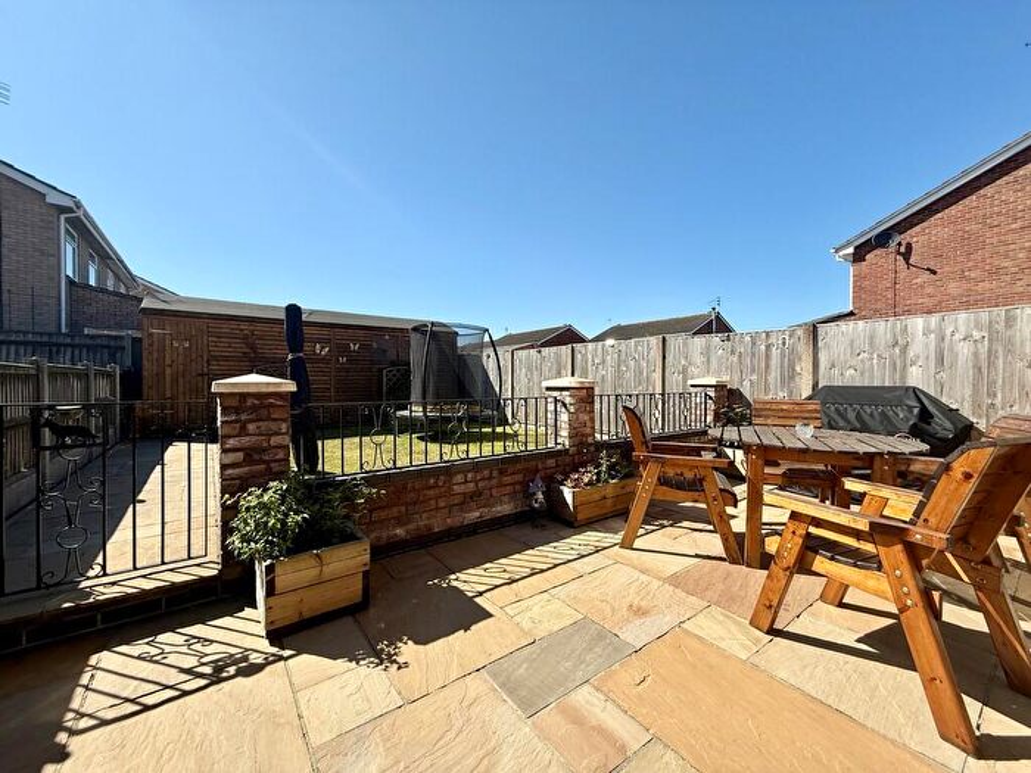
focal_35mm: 14
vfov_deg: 85.7
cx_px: 516
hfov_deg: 102.1
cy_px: 386
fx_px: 417
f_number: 2.2
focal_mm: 2.22
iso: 50
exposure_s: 1/1534
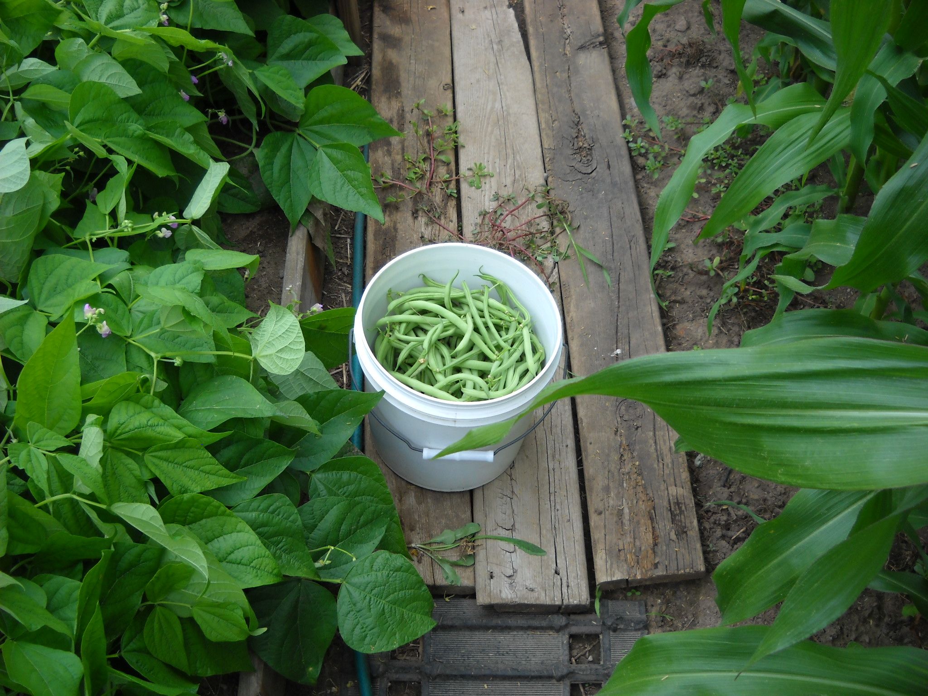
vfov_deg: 35.1
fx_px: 1099
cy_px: 348
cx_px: 464
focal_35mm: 41
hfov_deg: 45.8
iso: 64
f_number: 3.1
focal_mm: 6.72
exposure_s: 1/353
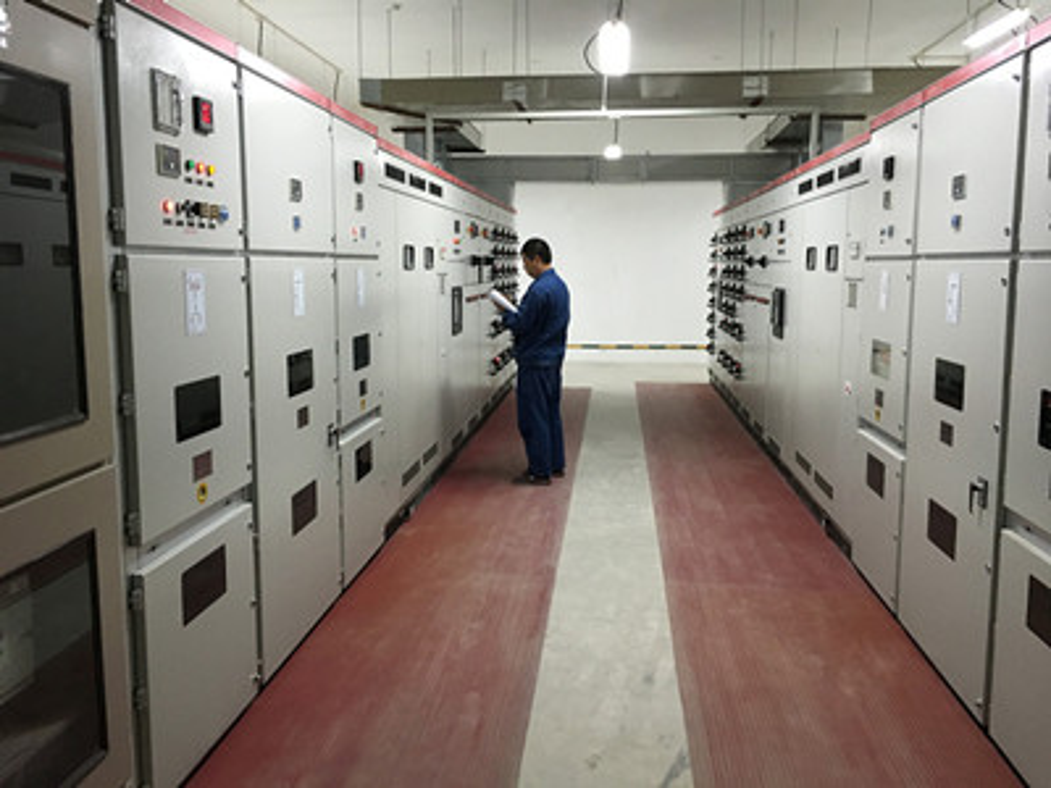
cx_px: 526
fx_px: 880
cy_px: 394
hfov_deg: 61.7
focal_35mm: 29
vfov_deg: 48.2
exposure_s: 1/33
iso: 160
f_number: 2.2
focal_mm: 4.15
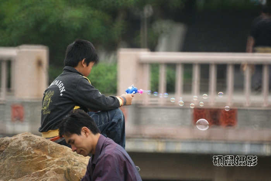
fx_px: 5650
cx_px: 136
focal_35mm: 750
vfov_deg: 1.8
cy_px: 90
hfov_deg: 2.7
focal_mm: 500
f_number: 8
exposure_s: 1/640
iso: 400
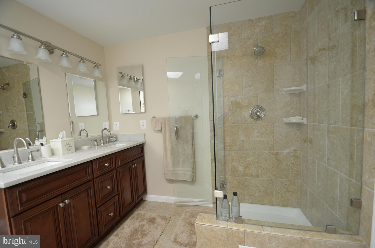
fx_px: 156
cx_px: 188
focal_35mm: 15
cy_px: 124
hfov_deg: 100.5
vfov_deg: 77.1
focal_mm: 10
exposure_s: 1/60
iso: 500
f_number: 4
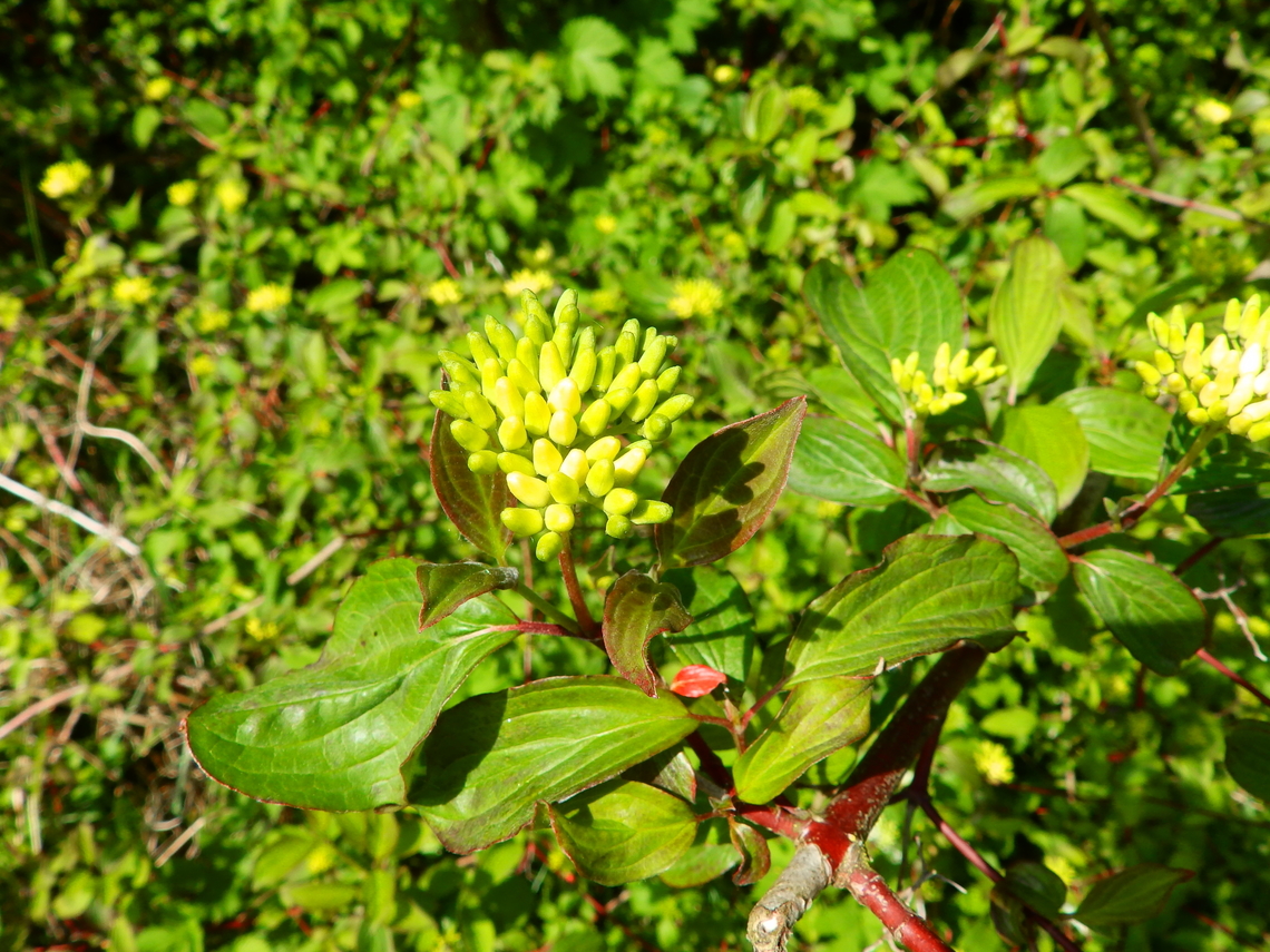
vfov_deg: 44.2
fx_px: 1174
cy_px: 476
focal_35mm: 32
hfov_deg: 56.8
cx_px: 635
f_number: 4.5
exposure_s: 1/250
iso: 80
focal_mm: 5.7
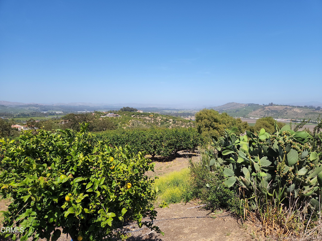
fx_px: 214
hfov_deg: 73.9
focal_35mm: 23
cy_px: 120
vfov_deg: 58.9
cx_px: 161
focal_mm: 5.4
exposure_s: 1/1433
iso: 20
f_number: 1.8
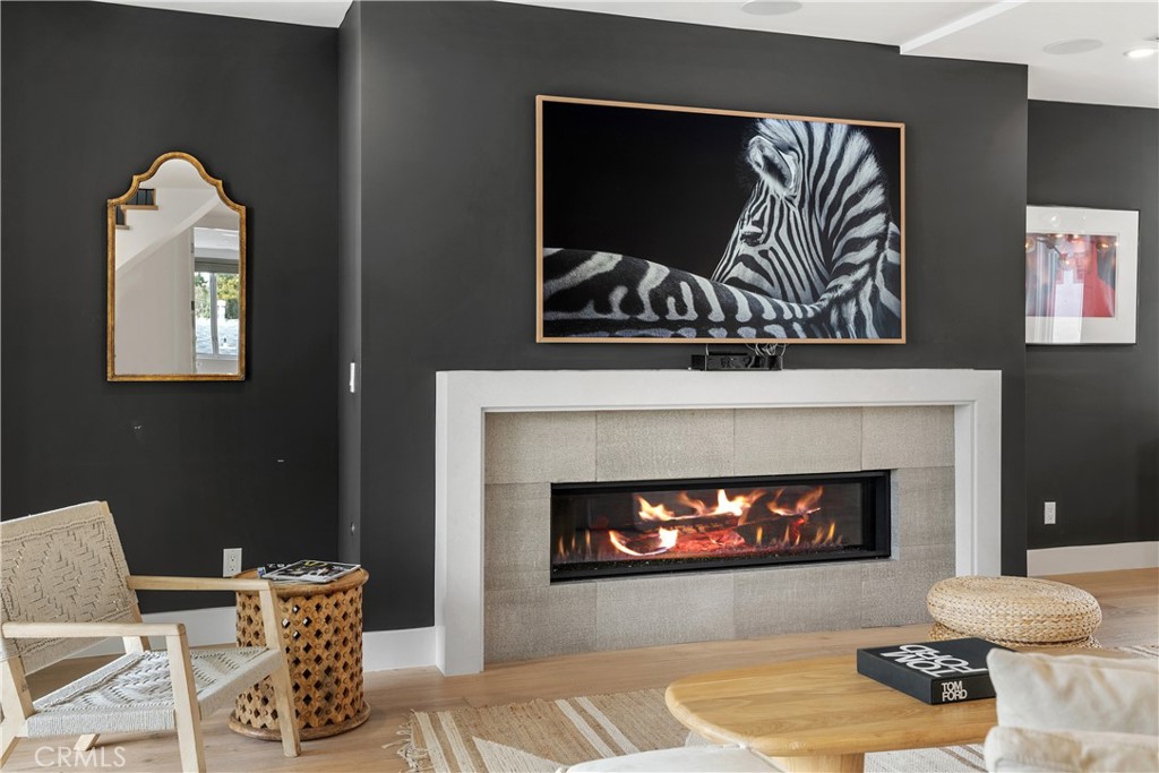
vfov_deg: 37.9
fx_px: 1127
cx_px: 580
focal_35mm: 35
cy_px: 386
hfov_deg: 54.4
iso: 100
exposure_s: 1.6
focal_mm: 35
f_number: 8
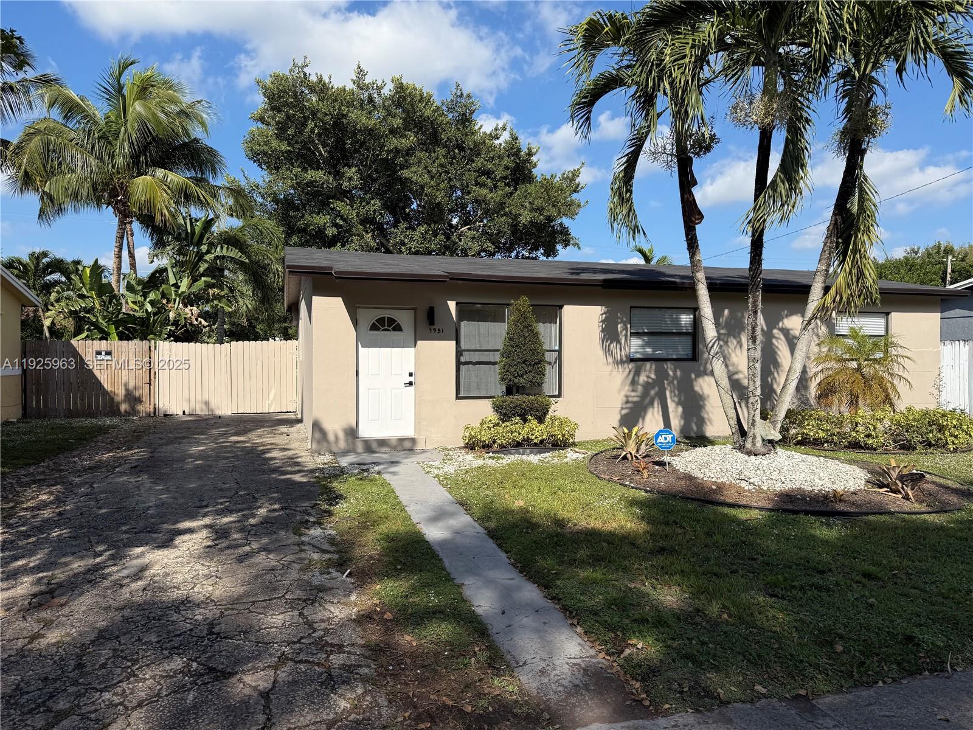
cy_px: 365
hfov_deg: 71.6
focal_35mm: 24
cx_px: 486
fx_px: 675
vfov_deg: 56.8
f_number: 1.78
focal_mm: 6.76
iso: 80
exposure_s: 1/4673
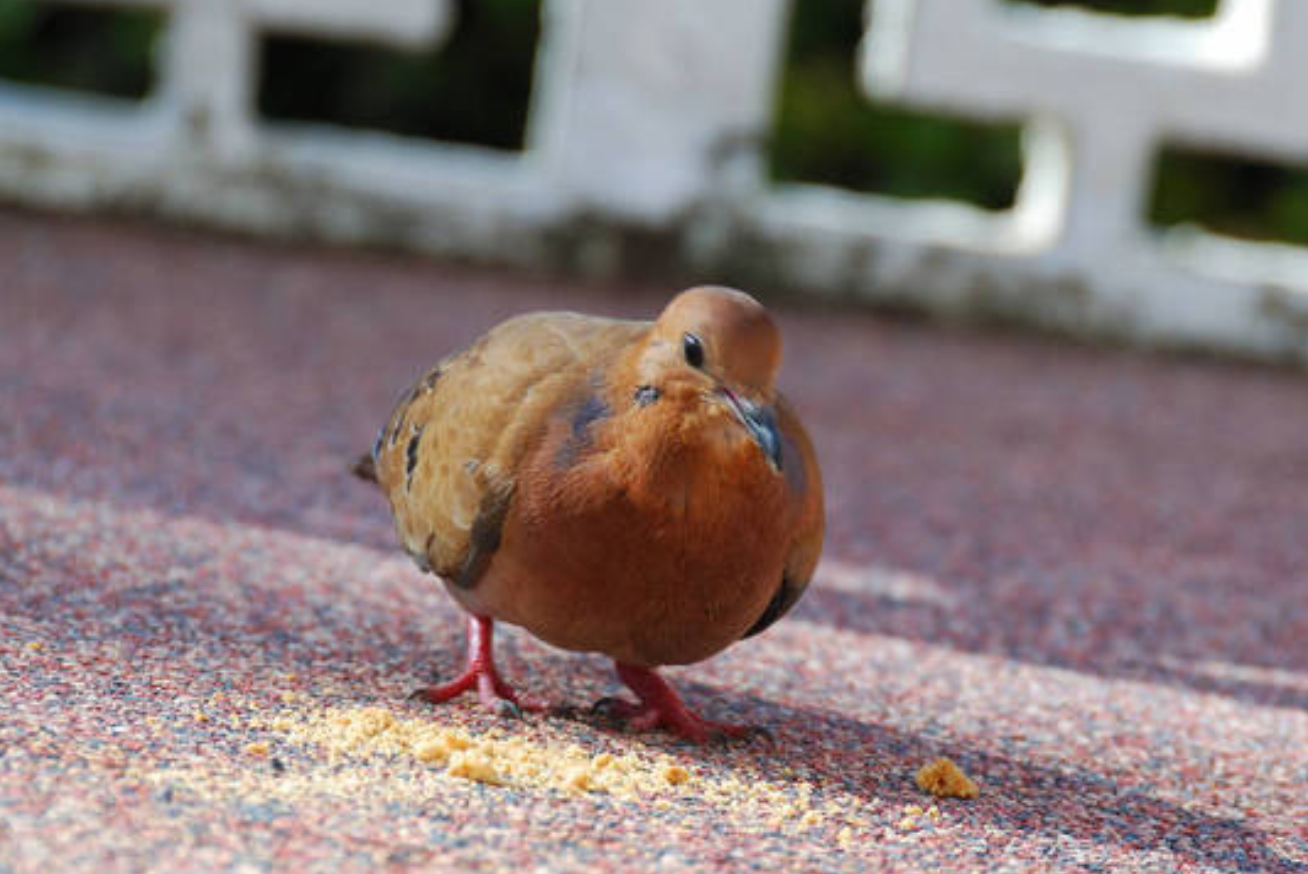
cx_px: 739
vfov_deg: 3.5
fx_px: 14322
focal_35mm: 394
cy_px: 489
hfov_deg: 5.2
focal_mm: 200
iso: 100
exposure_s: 1/100
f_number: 7.1
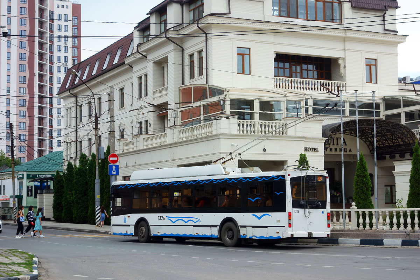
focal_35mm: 66
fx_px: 770
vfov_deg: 20.6
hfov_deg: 30.5
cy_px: 140
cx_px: 210
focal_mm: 24.7
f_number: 4
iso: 125
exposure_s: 1/500
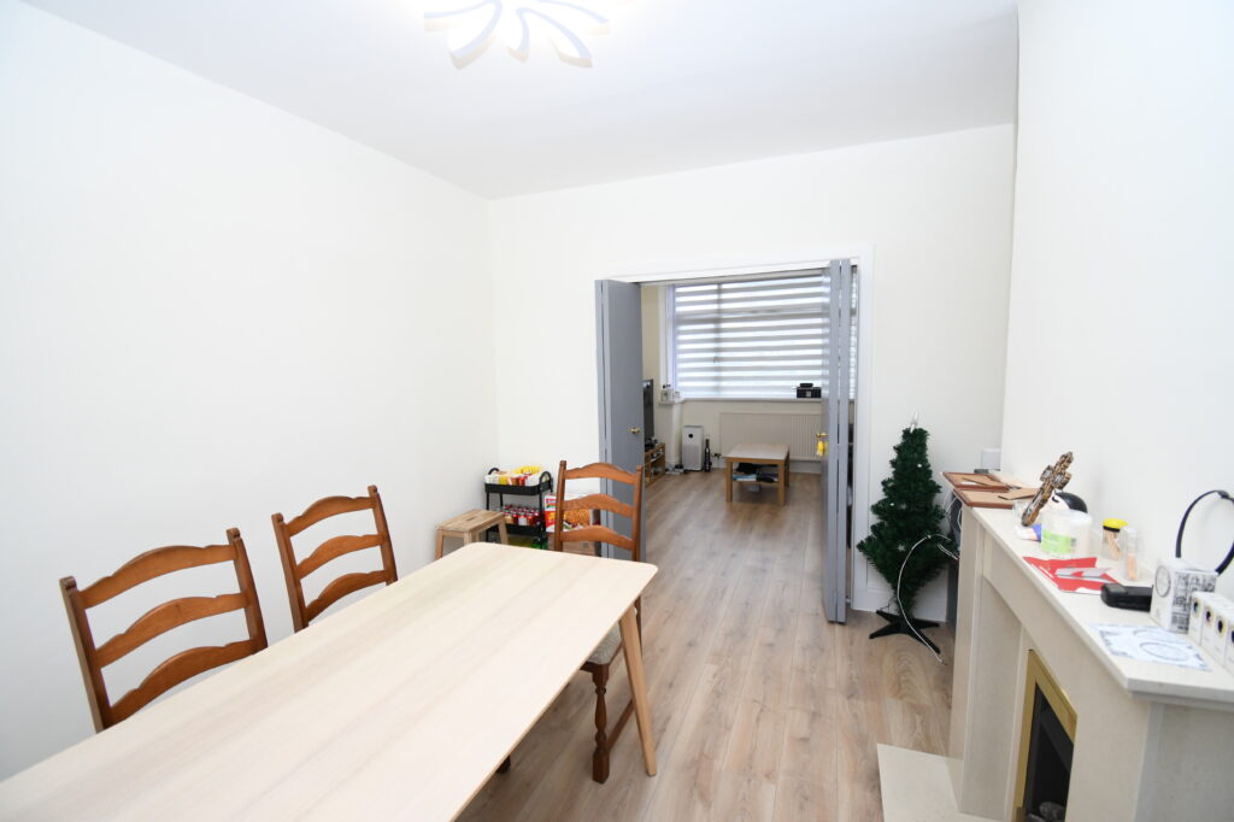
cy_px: 411
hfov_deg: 100.4
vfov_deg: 77.3
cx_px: 617
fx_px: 514
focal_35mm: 15
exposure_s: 1/80
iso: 560
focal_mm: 10
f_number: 4.5
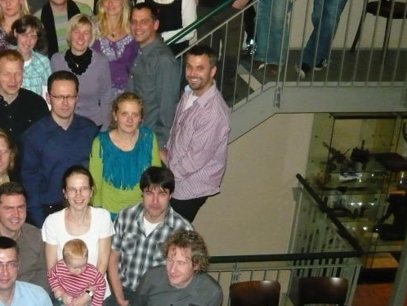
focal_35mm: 53
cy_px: 169
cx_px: 82
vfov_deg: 27.5
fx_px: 623
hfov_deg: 35.0
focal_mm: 5.5
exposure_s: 1/30
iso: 1000
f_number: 2.8
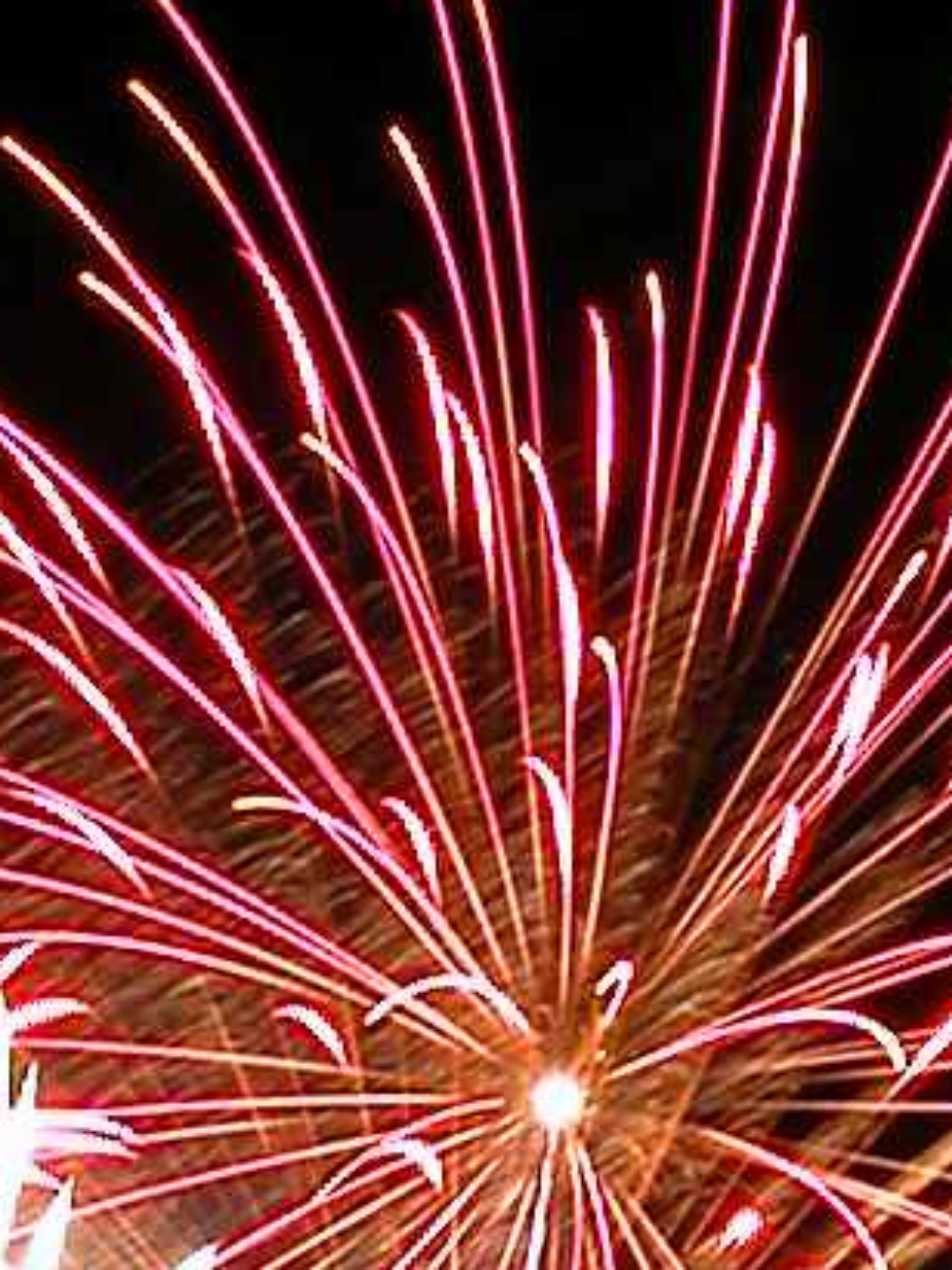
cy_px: 1644
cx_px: 380
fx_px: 3999
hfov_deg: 13.6
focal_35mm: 109
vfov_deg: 17.0
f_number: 8
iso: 100
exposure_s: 4
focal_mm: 8.9
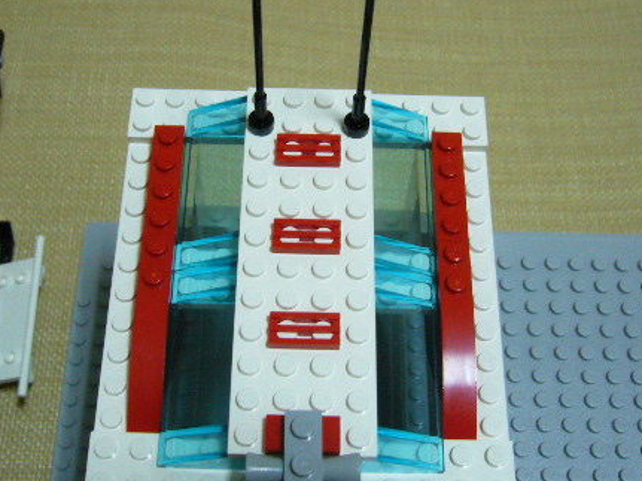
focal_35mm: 52
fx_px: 964
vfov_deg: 28.0
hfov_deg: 36.8
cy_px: 219
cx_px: 293
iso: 200
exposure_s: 1/10
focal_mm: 5.8
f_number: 2.8
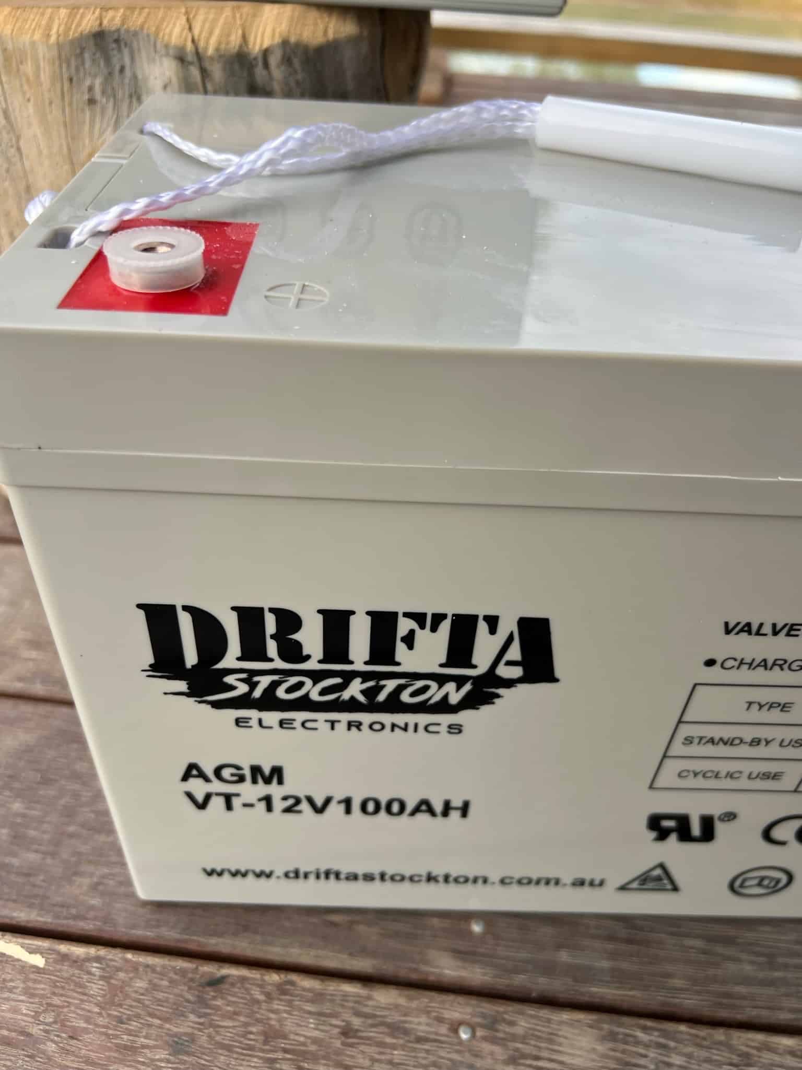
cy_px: 535
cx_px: 401
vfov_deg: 67.3
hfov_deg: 53.0
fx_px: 803
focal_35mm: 26
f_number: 1.5
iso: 32
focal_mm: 5.7
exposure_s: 1/135
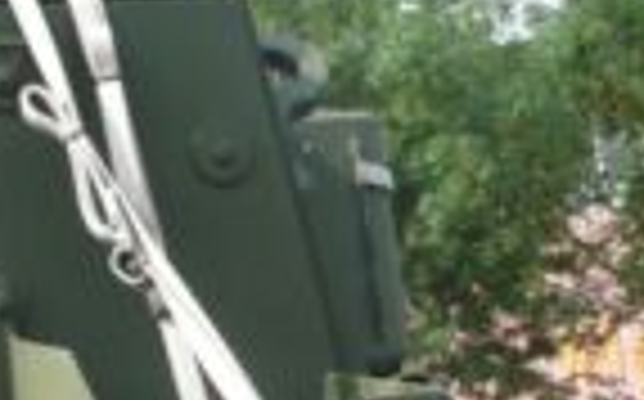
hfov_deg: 16.1
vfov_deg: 9.8
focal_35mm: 130
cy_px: 600
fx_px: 2279
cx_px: 302
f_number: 5
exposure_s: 1/250
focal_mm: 7.4
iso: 100
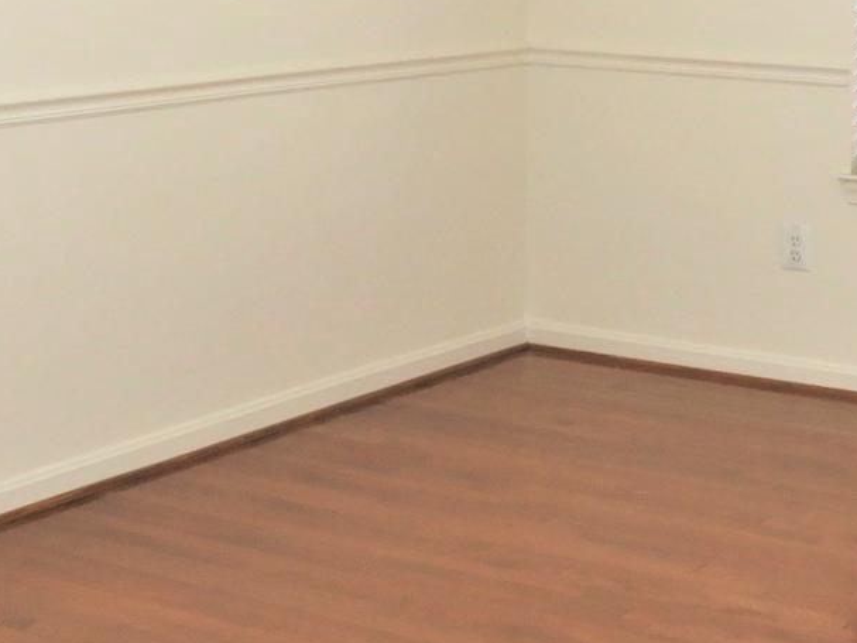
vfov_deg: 17.9
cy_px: 38
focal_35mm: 81
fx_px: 2005
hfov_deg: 23.8
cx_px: 671
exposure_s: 1/30
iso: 160
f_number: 3.3
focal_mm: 4.3
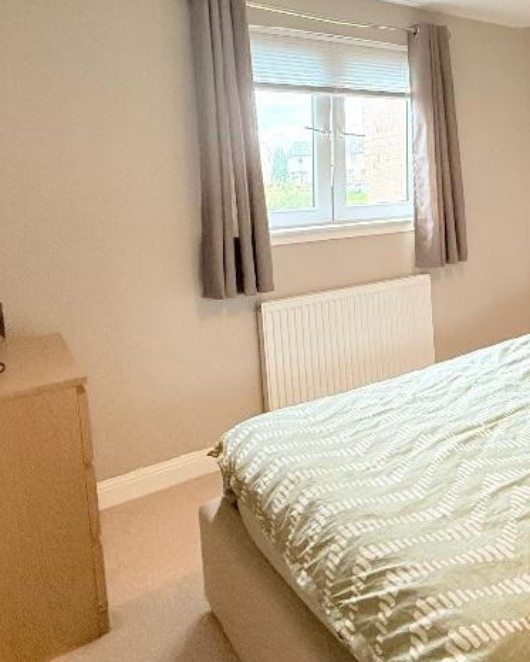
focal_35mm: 30
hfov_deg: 39.7
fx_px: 588
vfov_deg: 57.0
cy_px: 203
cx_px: 581
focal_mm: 2.22
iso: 500
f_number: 2.2
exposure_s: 1/100
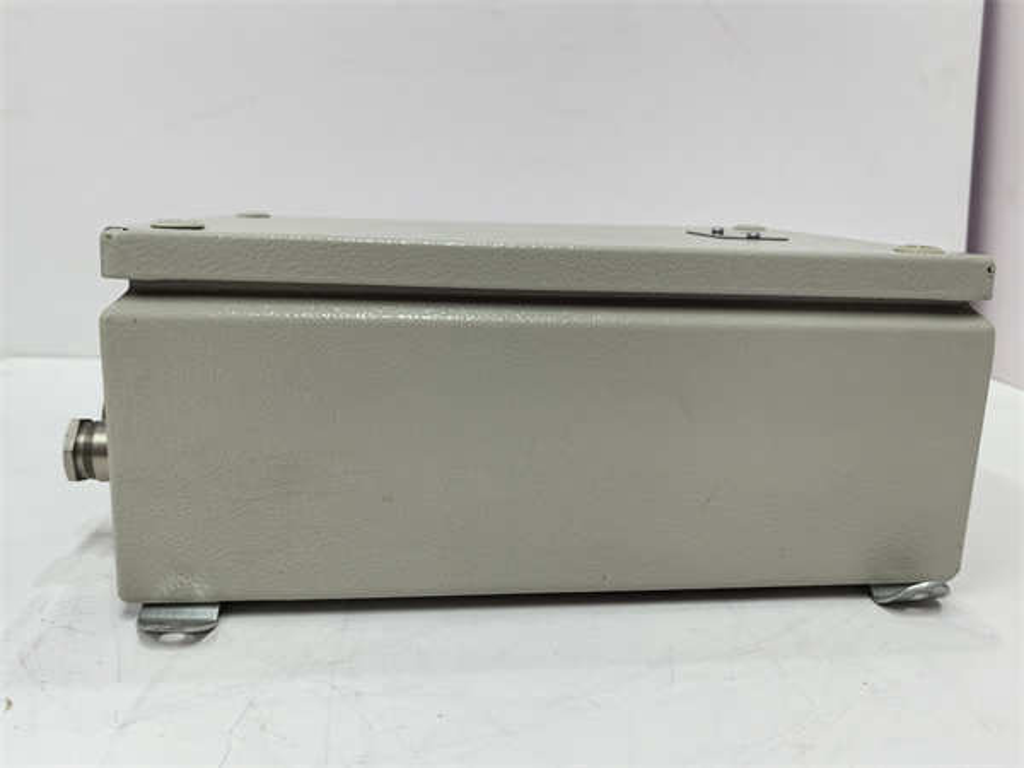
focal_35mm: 29
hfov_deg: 61.7
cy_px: 384
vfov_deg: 48.2
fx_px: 858
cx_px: 512
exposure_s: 1/100
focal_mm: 5.75
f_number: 2
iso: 125
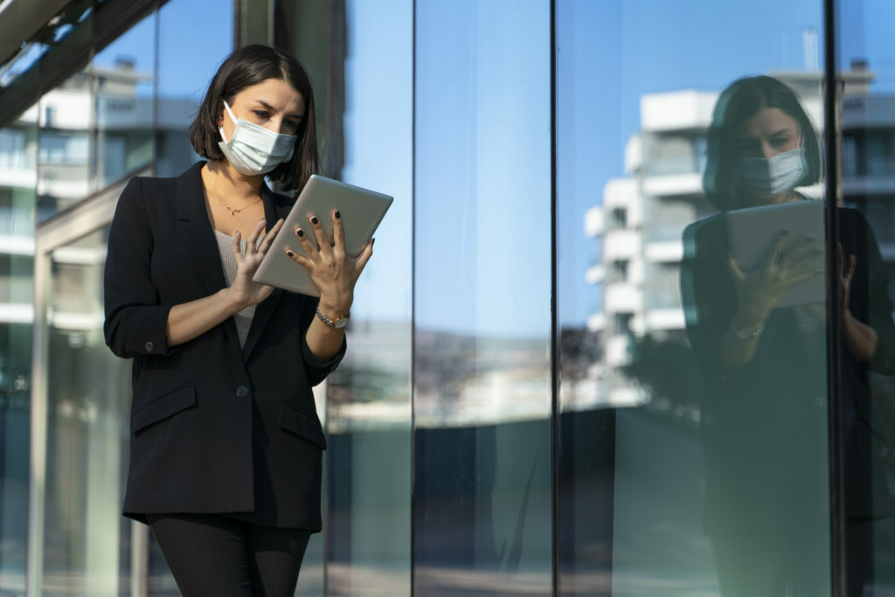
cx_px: 448
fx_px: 1865
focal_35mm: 75
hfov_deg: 27.0
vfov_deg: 18.2
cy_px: 298
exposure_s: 1/1000
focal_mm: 75
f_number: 2.8
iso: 100
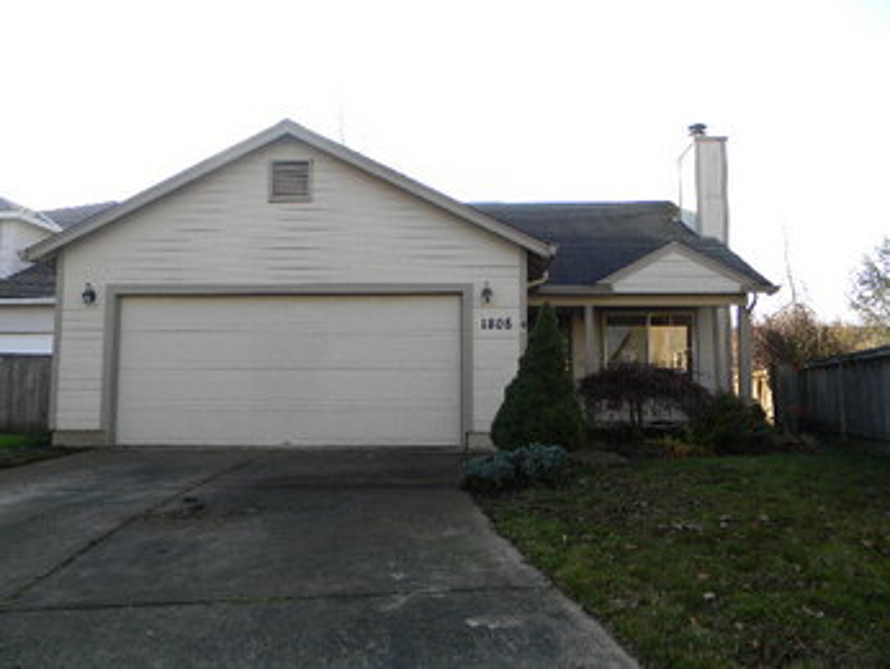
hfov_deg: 63.4
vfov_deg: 49.8
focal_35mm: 28
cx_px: 445
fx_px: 720
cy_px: 334
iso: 80
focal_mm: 5
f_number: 3.5
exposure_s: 1/197
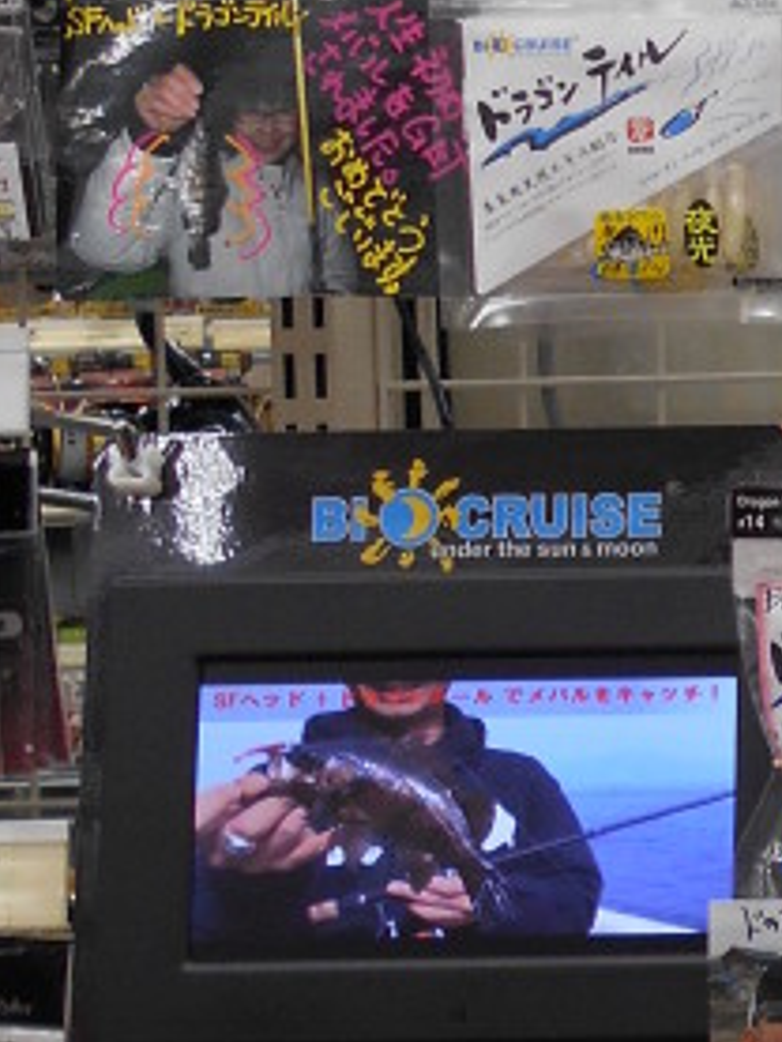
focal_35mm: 96
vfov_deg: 20.4
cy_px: 504
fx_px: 2889
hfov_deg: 13.7
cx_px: 1429
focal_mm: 4.6
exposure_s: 1/30
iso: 110
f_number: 3.2
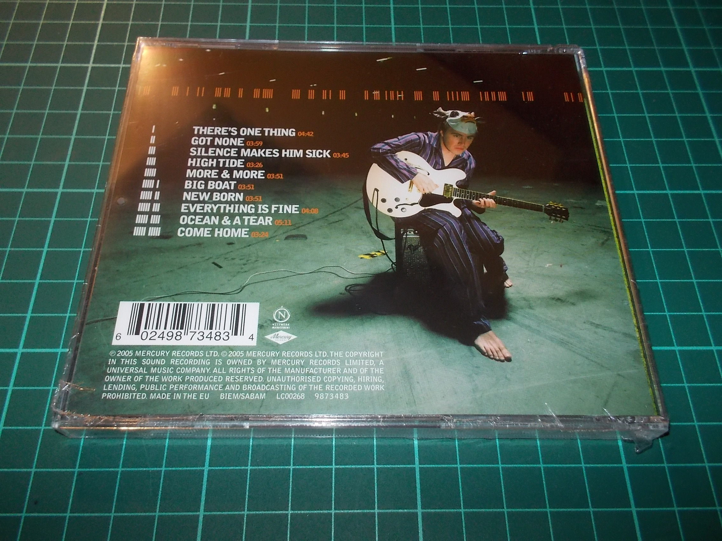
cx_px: 361
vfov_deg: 48.2
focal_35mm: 29
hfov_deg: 61.7
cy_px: 270
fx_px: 605
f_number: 3.3
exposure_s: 1/30
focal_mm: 4.1
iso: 200
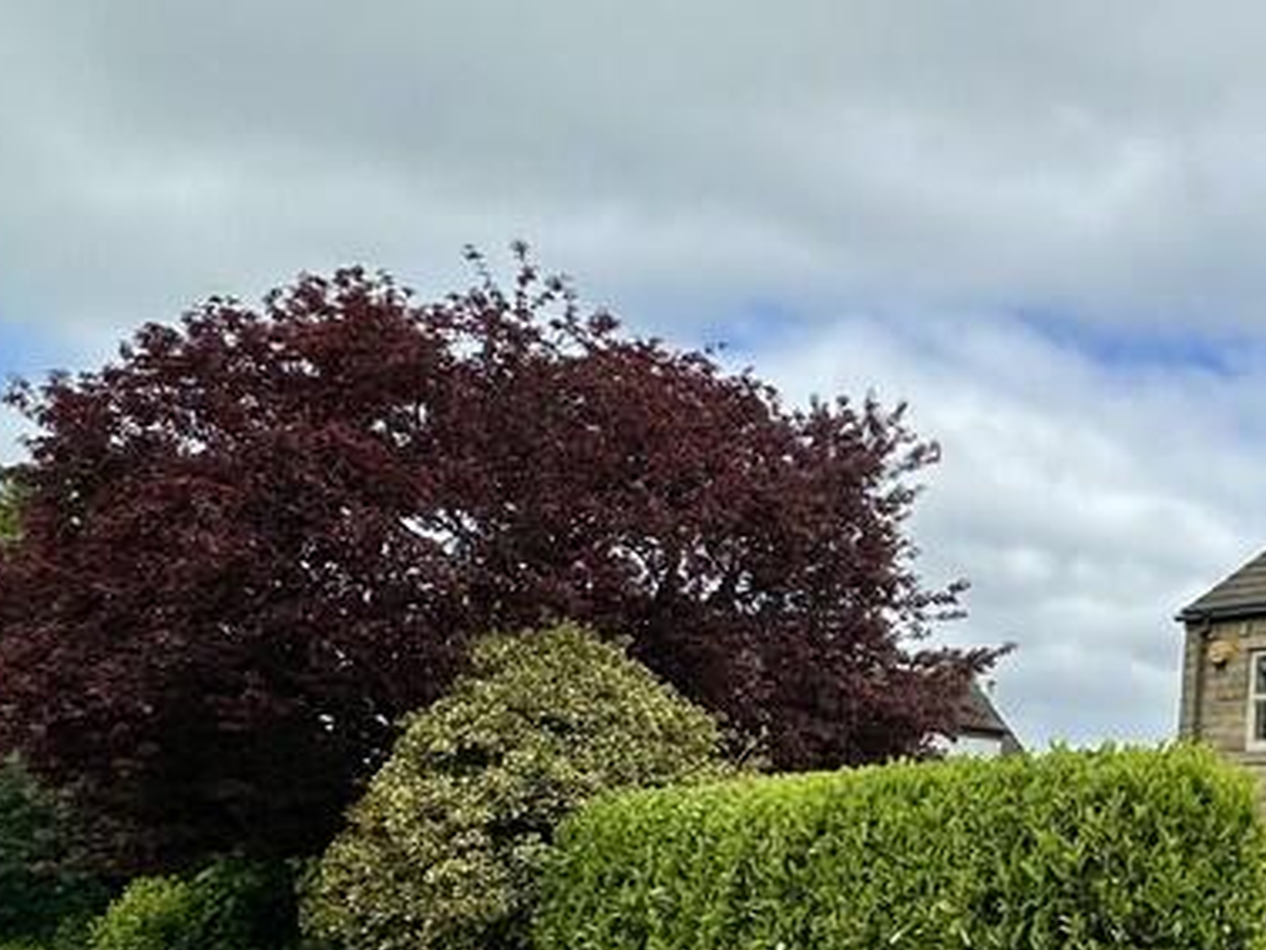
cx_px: 1347
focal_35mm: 38
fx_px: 1390
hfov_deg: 40.8
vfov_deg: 37.5
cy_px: 591
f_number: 2.2
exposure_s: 1/2398
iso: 50
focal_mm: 2.22
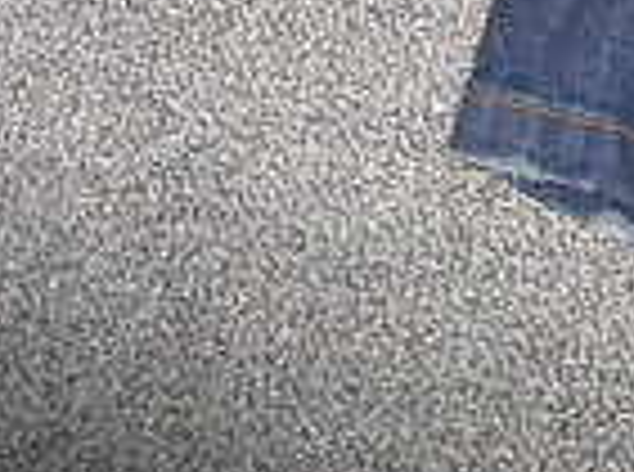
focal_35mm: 173
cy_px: -468
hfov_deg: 10.6
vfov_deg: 8.1
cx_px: 1232
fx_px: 3160
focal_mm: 5.8
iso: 50
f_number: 2.8
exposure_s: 1/60.1
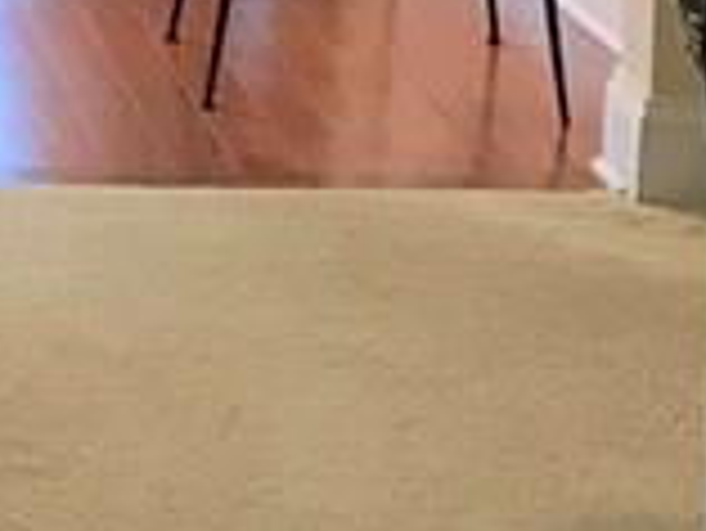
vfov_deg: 7.6
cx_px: -688
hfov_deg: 10.0
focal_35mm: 183
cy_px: -747
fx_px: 3735
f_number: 1.8
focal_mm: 3.99
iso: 40
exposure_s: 1/20
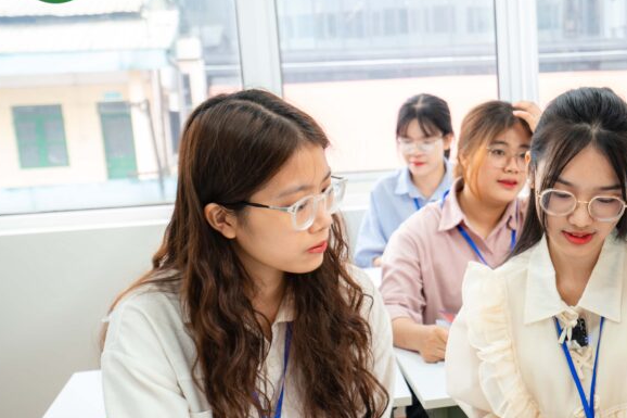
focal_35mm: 62
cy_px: 259
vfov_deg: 21.9
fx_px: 1079
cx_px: 539
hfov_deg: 31.2
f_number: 5
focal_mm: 35
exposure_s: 1/40
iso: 500
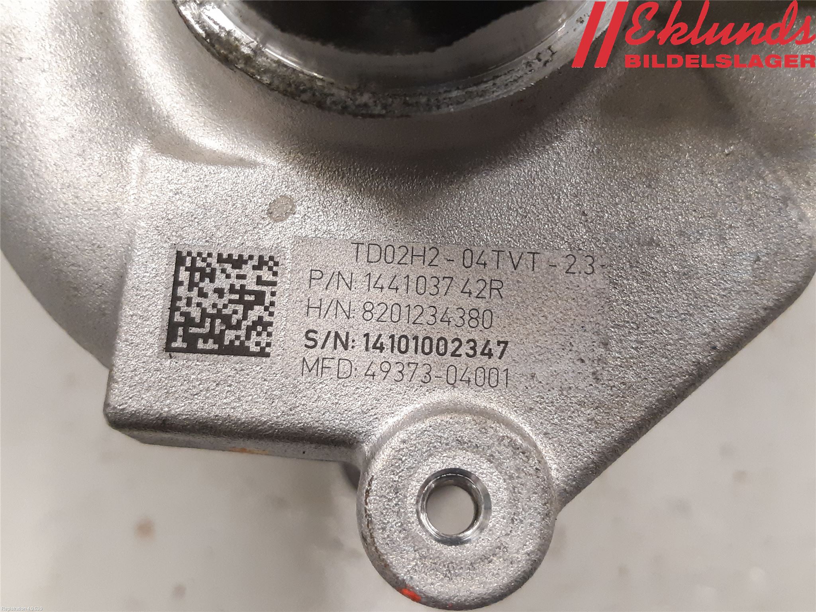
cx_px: 408
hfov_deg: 67.3
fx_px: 613
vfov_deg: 53.1
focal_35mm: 26
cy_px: 306
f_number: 1.7
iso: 250
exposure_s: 1/50
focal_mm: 3.93
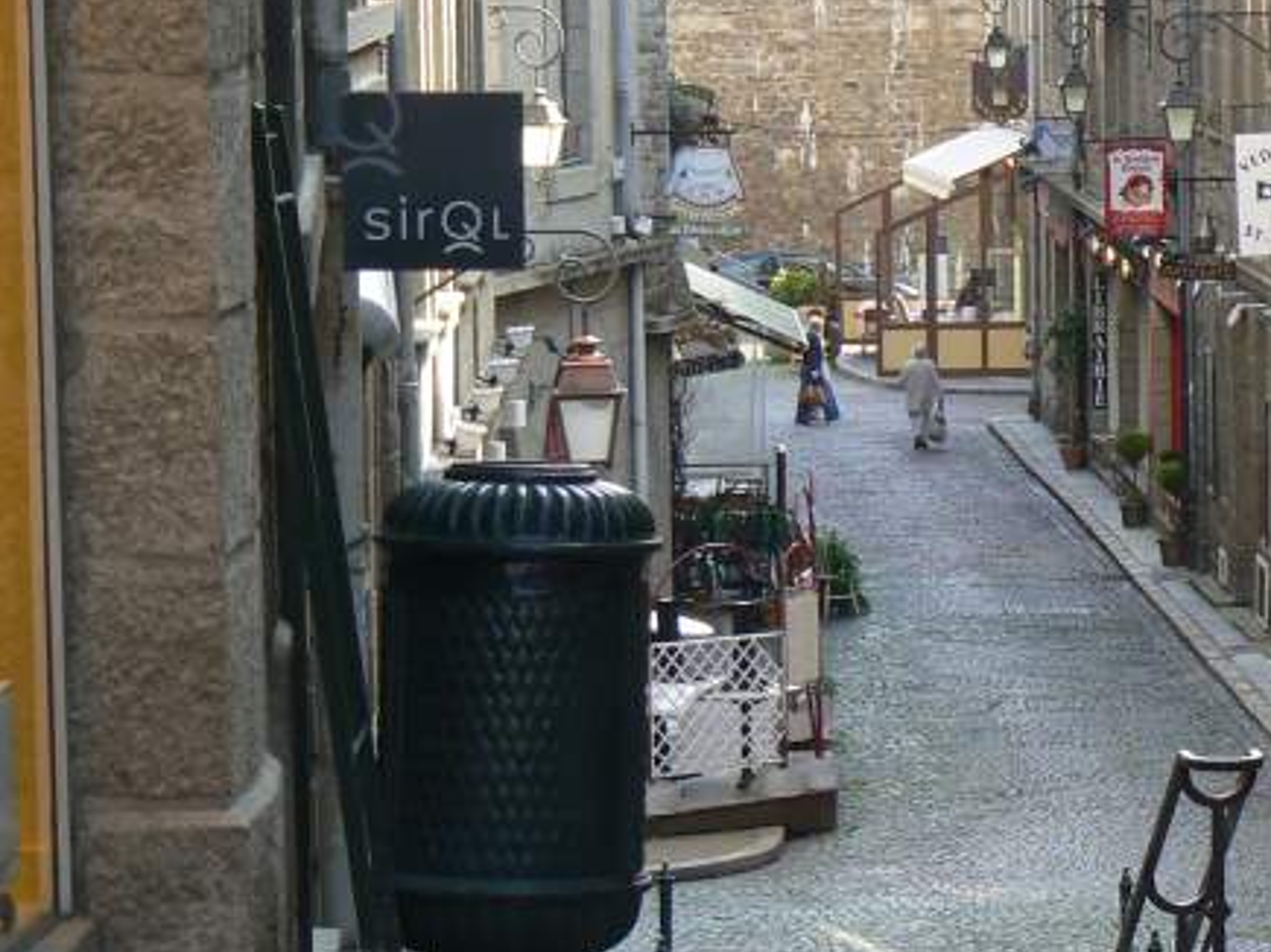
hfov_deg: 10.7
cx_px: 1289
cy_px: 548
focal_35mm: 184
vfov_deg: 8.1
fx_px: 6754
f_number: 3.2
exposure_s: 1/125
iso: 100
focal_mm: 14.9
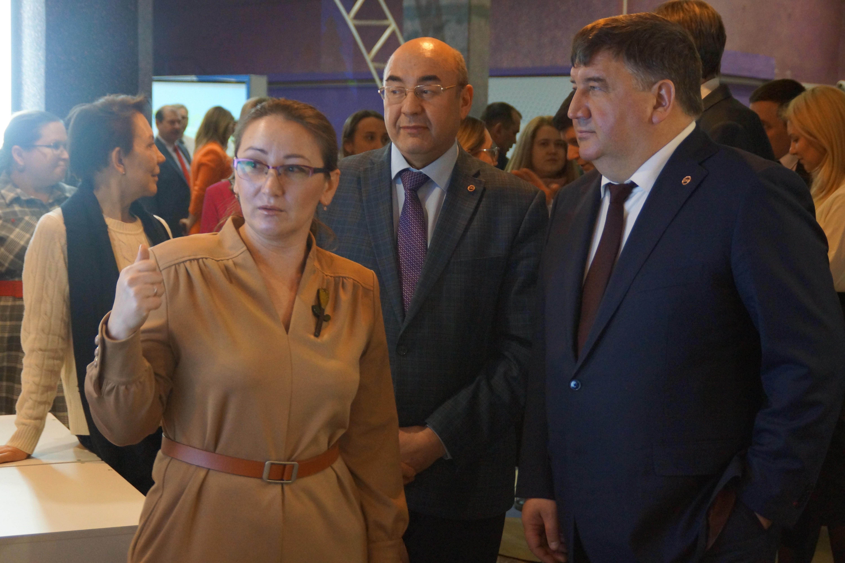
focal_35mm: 60
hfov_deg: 33.4
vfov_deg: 22.6
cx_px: 422
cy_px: 282
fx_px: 1408
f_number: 4.5
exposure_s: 1/50
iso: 1600
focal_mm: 40
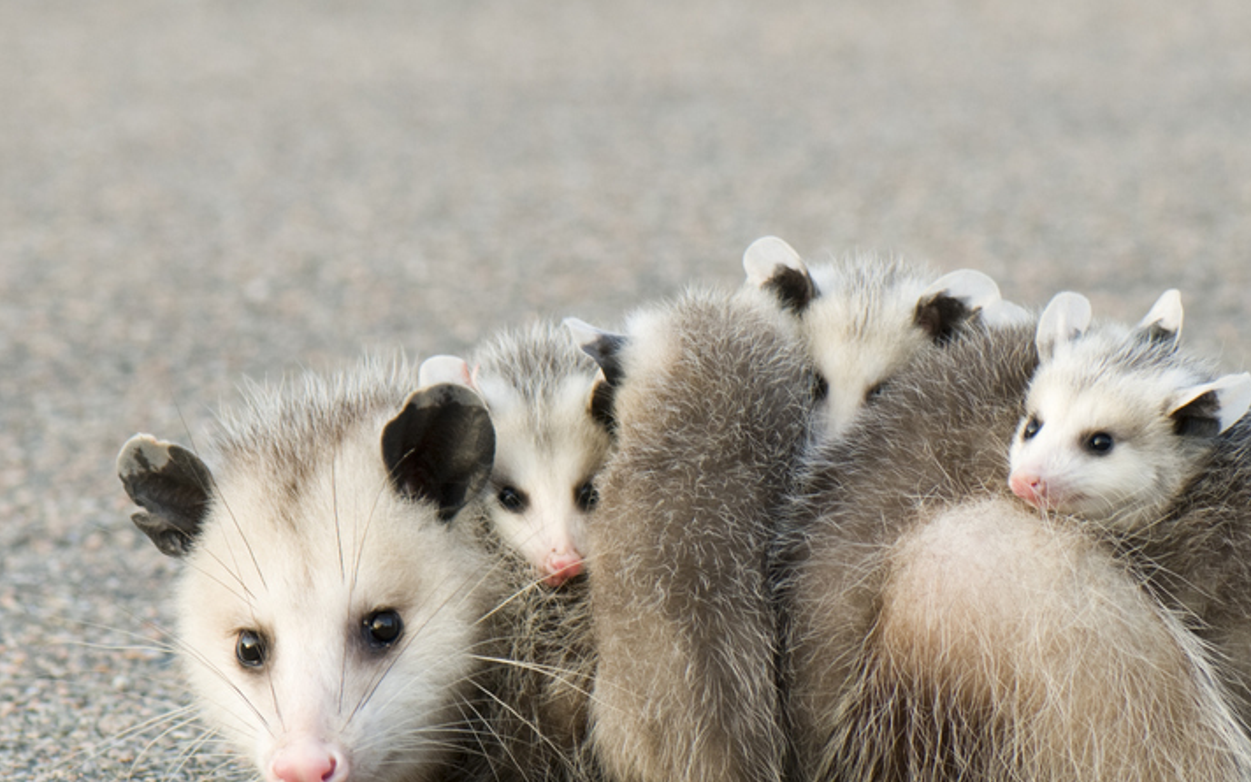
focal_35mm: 283
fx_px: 9645
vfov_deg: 4.6
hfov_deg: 7.4
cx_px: 862
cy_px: 576
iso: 200
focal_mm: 105
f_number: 5.6
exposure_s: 1/125
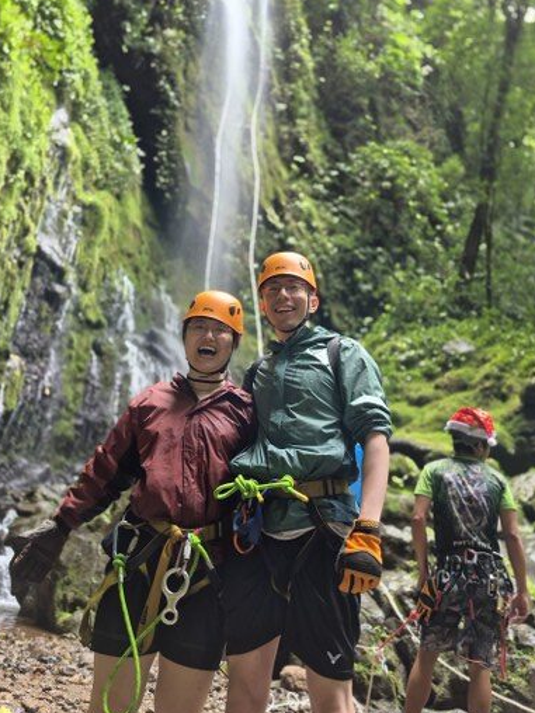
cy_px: 314
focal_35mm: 29
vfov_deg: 61.5
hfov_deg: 48.2
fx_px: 598
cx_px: 253
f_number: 1.8
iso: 100
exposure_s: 1/120
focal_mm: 5.4
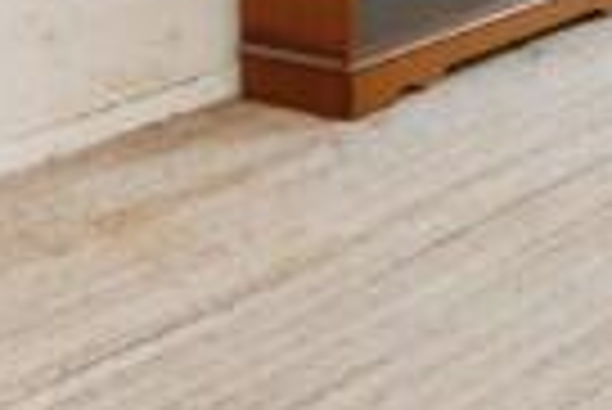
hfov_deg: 15.7
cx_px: 1062
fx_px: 1923
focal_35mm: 113
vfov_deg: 10.8
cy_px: -475
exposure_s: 1/60
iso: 640
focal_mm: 15
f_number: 11
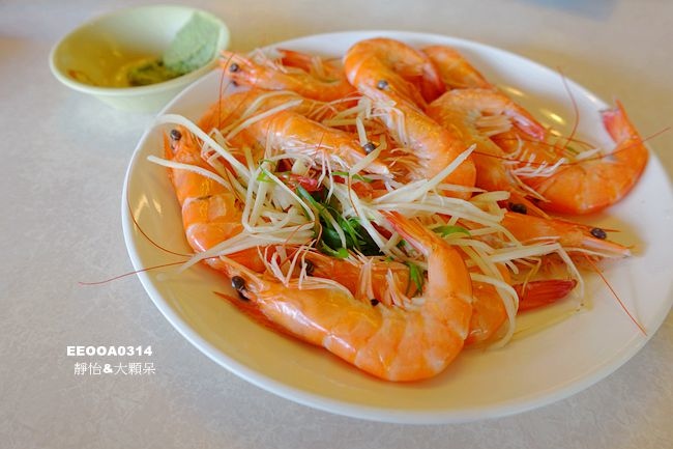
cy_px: 224
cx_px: 336
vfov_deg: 53.1
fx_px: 449
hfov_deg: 73.8
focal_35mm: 24
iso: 125
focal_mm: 8.8
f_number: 2.8
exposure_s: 1/80
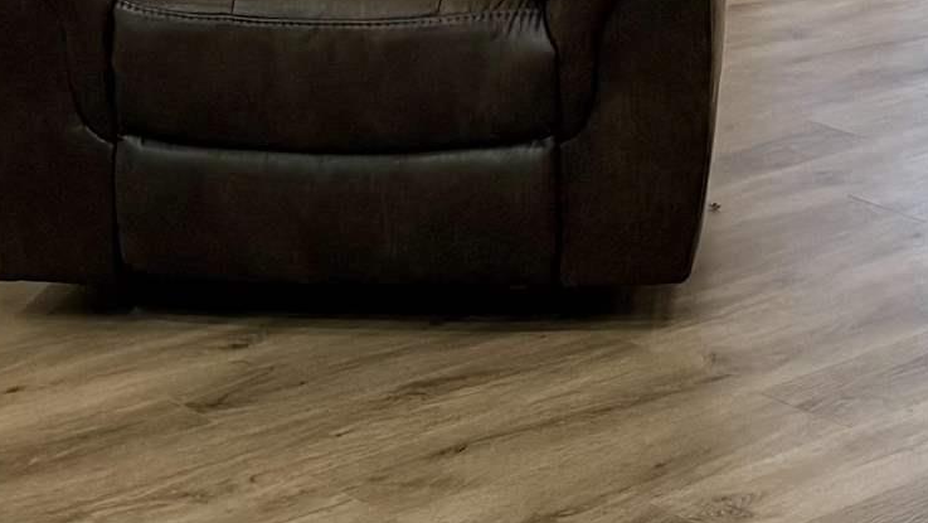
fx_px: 2904
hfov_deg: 17.6
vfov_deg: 10.0
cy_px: -231
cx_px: 993
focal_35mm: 118
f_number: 1.6
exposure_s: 1/60
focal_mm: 5.96
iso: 250
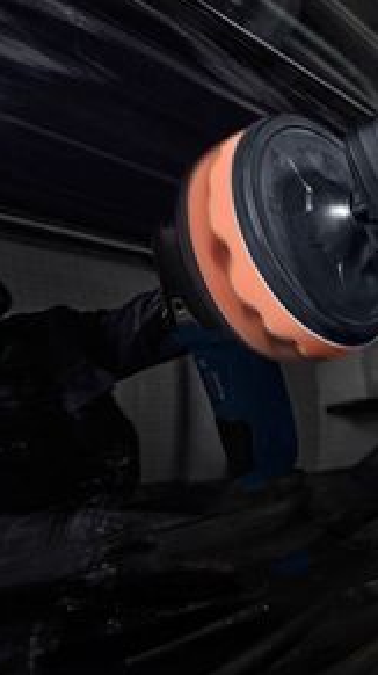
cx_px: 438
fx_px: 644
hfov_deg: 28.9
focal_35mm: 36
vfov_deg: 55.3
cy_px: 341
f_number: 5.6
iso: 800
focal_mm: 30.3
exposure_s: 1/125
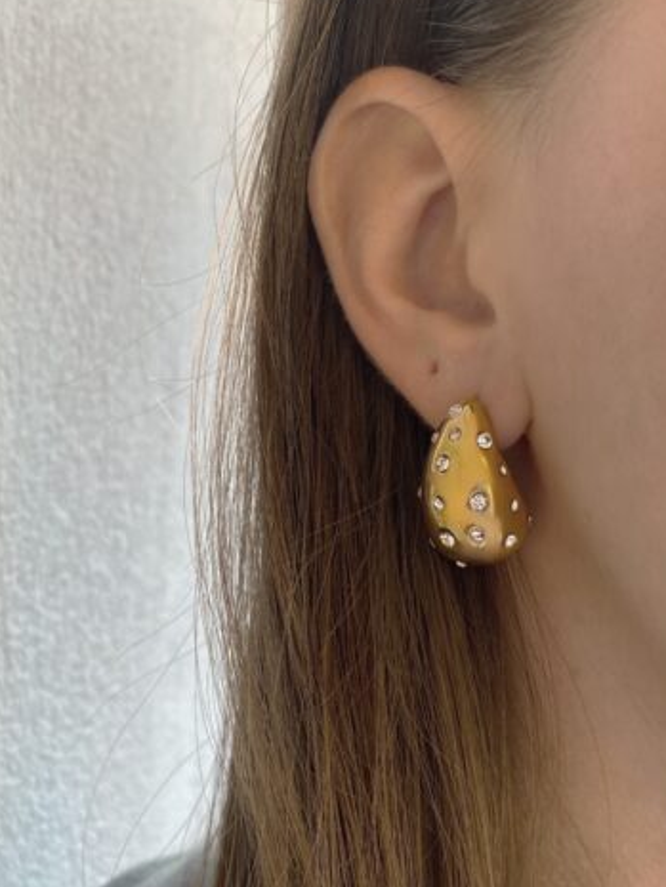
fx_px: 795
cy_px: 503
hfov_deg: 45.4
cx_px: 355
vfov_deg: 58.1
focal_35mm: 31
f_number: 1.8
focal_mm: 4.25
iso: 50
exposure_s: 1/121
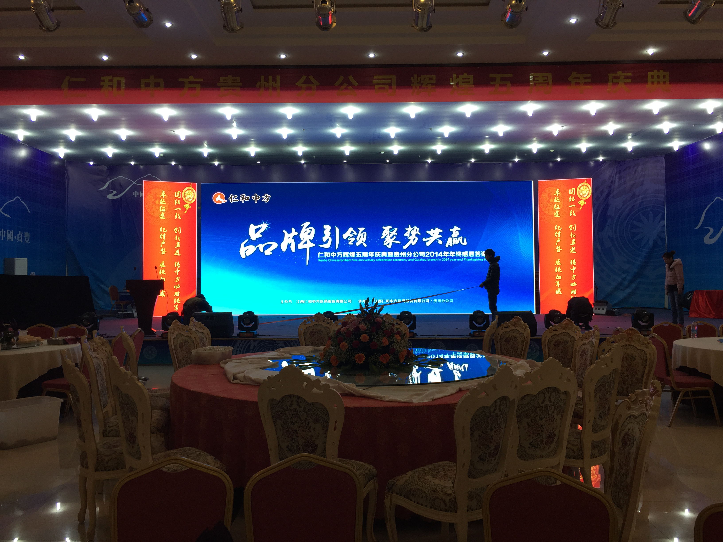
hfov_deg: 61.7
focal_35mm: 29
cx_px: 362
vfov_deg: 48.2
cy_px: 271
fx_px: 606
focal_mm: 4.15
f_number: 2.2
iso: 32
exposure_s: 1/30
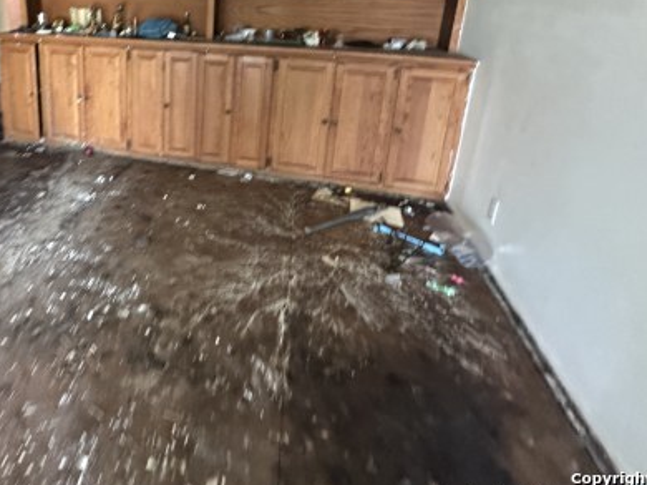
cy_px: 110
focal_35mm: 23
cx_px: 173
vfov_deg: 55.4
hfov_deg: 69.7
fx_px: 430
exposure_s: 1/60
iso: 1000
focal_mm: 2.22
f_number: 2.2
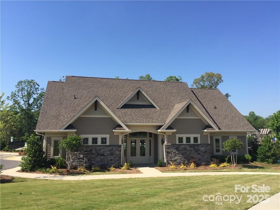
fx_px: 235
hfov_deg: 61.7
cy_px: 105
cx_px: 140
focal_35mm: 29
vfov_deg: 48.2
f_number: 2.2
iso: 32
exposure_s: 1/1522
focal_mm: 4.15
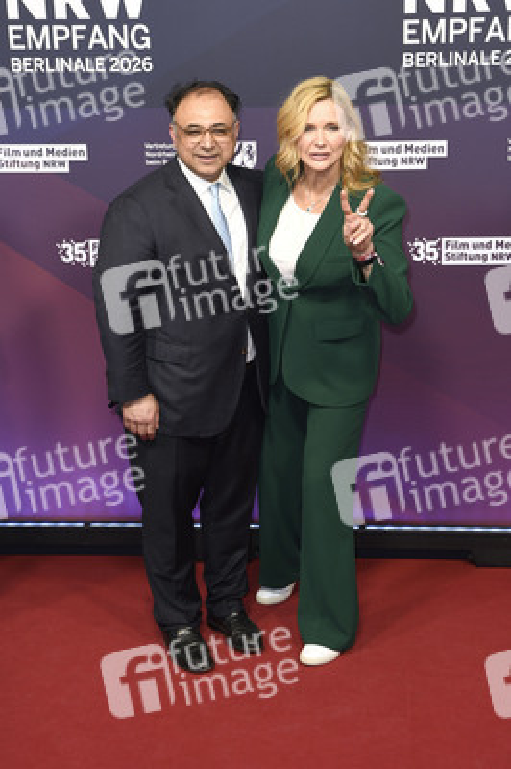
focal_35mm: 52
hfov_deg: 25.9
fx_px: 1109
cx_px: 256
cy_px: 384
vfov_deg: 38.2
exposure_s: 1/200
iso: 800
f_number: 5
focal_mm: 52
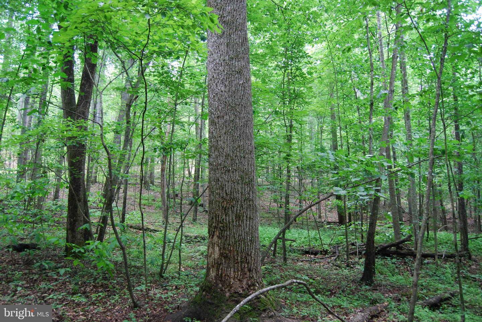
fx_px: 362
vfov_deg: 48.0
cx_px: 241
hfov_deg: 67.3
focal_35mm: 27
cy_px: 161
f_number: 3.5
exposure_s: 1/50
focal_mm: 18
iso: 400
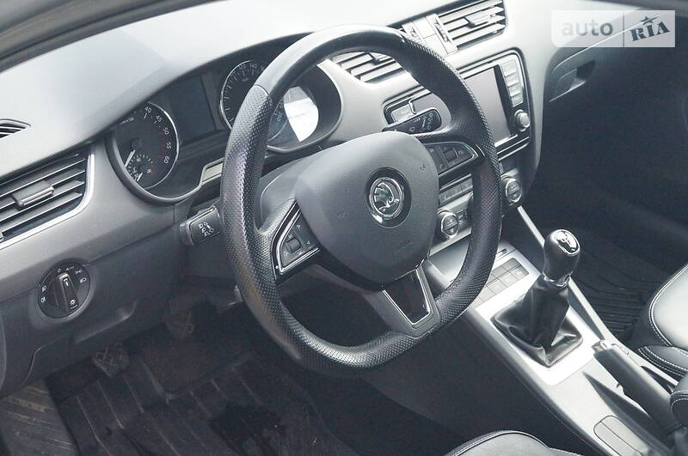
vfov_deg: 25.9
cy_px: 228
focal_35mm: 52
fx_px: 992
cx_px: 344
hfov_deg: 38.2
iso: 3200
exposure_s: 1/500
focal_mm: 35
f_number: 9
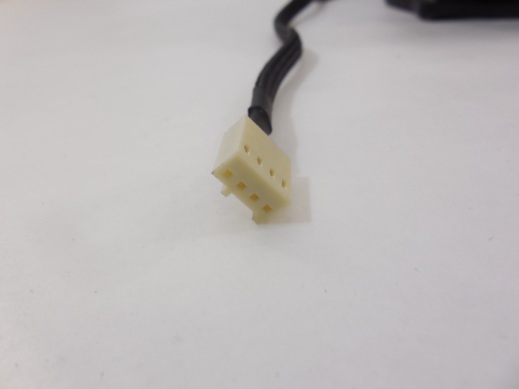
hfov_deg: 67.3
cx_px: 260
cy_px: 194
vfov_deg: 53.1
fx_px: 390
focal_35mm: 26
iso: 125
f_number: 3.5
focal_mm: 4.6
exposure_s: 1/50
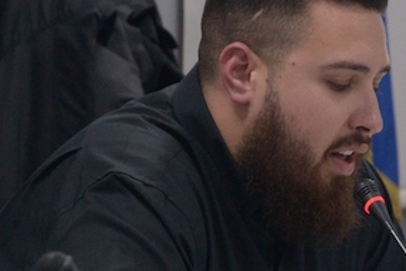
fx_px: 4254
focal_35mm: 377
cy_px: 151
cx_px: 311
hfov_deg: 5.5
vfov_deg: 3.7
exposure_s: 1/50
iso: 1600
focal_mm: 90
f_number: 5.6
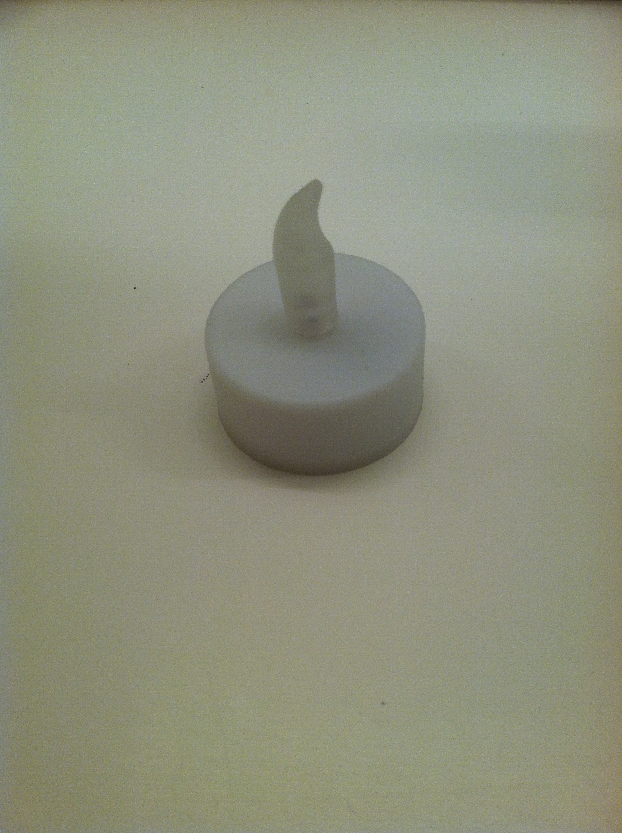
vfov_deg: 52.7
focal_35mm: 35
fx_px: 841
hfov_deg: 40.6
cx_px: 311
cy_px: 416
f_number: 2.8
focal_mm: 3.85
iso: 80
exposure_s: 1/40
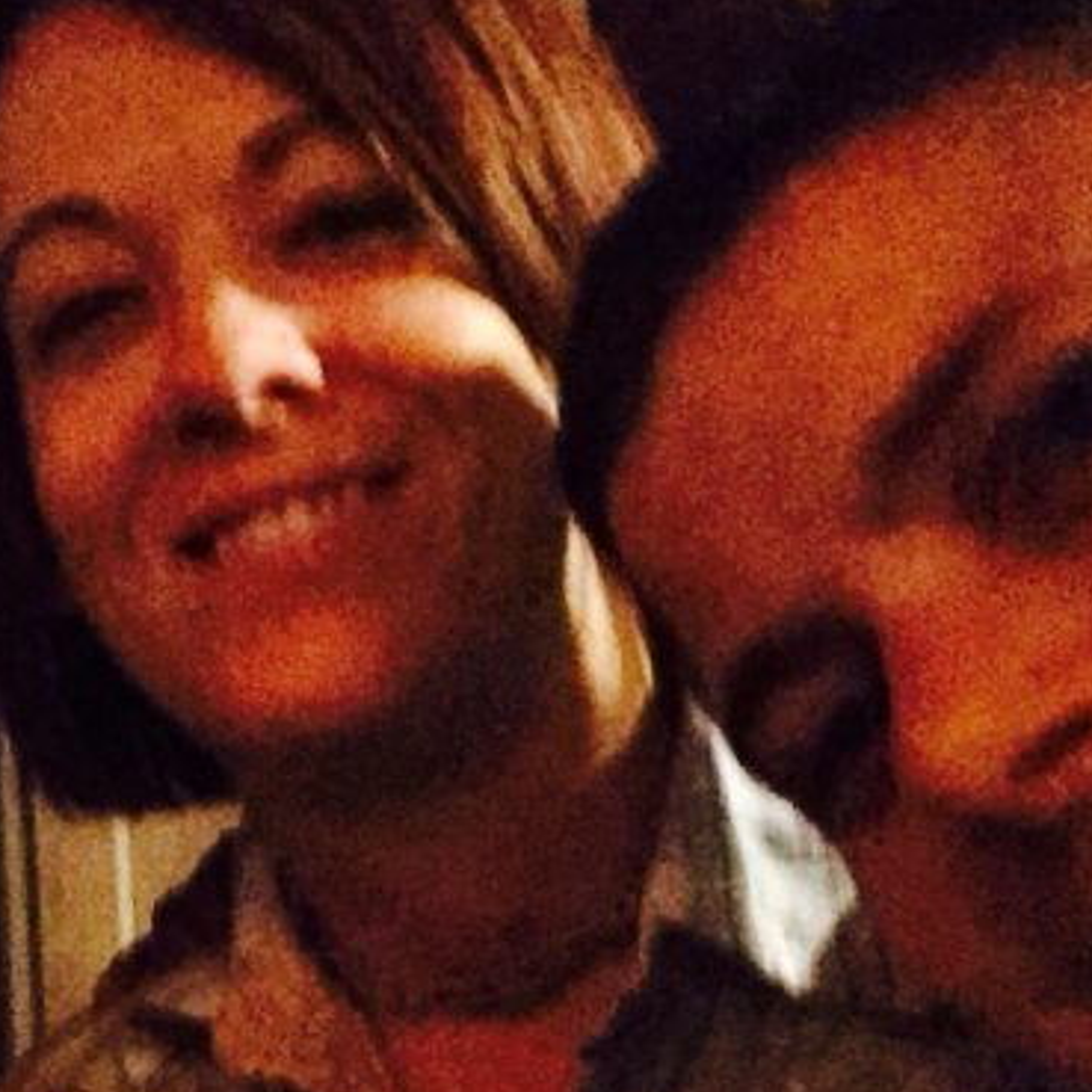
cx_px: 263
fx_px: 2034
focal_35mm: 57
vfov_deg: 29.8
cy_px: 752
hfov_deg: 29.5
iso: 2000
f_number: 2.2
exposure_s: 1/15
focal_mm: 2.65
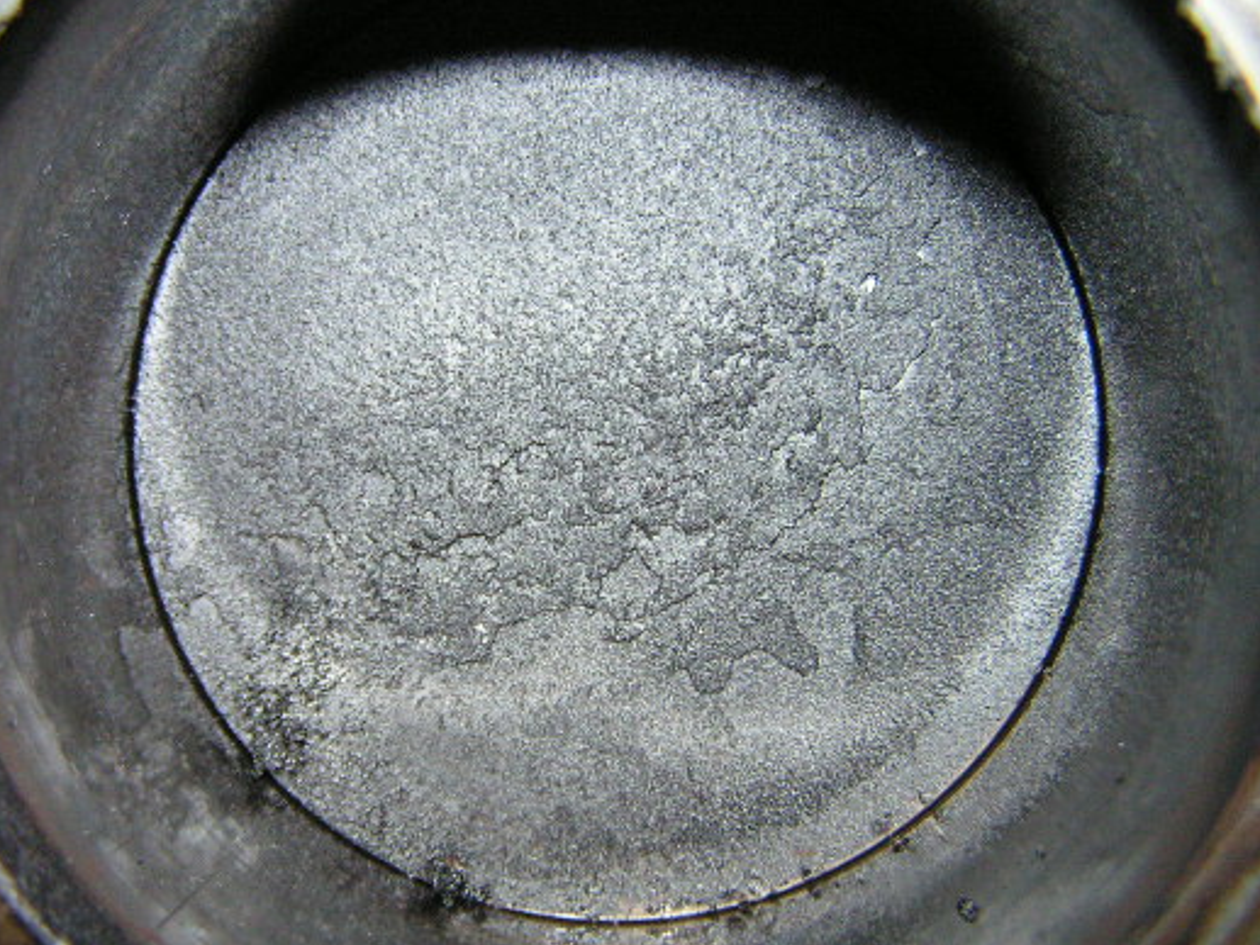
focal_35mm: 47
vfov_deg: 30.9
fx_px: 1711
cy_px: 460
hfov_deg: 40.4
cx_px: 563
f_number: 2.8
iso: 200
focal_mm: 6.3
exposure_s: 1/250
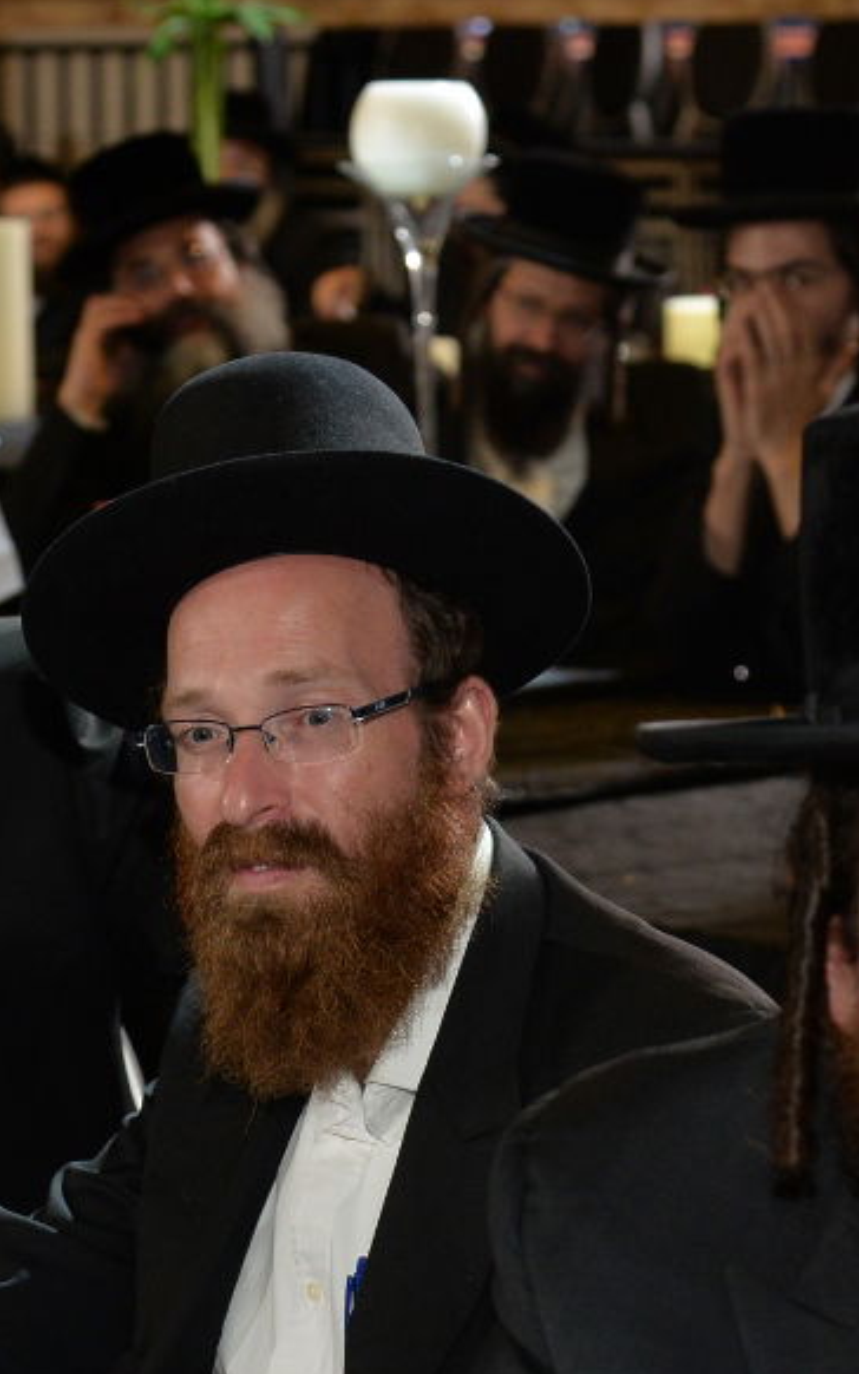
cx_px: 333
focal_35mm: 148
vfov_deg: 14.1
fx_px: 5541
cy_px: 957
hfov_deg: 8.9
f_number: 5
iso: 1250
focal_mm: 66
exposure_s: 1/125
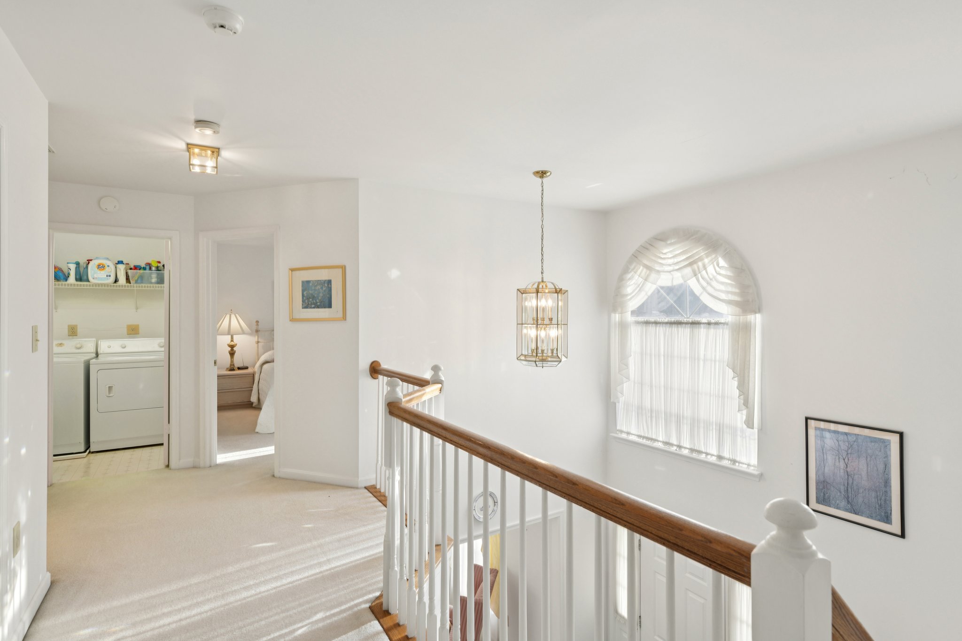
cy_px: 320
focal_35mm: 19
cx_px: 481
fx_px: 508
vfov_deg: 64.5
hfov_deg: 86.9
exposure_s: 1/50
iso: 100
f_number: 8
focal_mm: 19
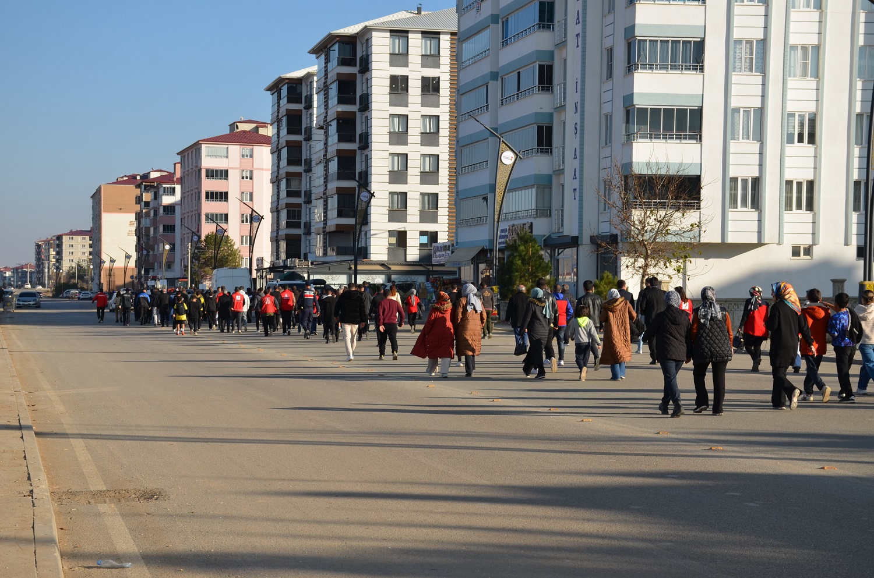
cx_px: 437
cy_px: 289
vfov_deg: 18.8
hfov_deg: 28.1
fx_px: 1744
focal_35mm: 72
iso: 100
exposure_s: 1/250
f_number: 8
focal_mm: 48
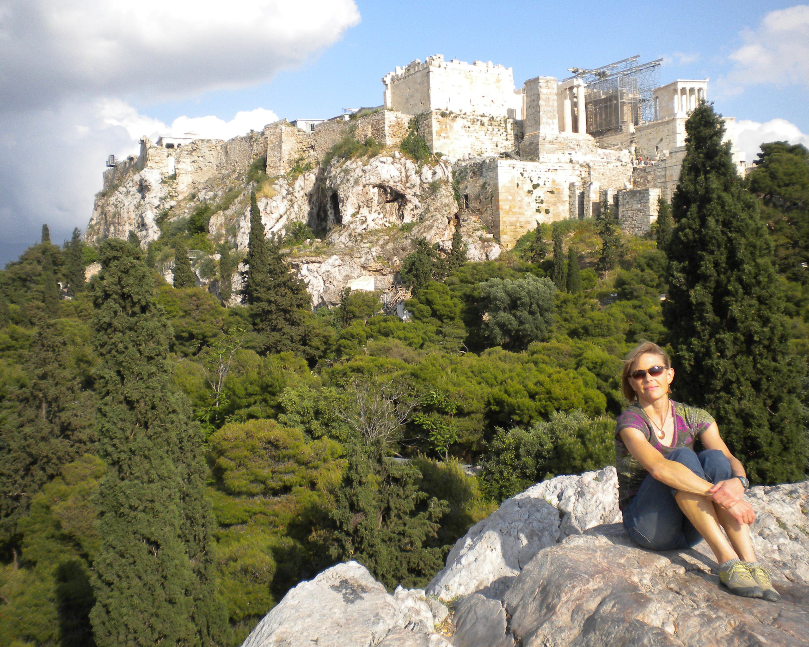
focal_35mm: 37
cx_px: 416
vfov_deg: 40.1
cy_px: 325
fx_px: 886
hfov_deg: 49.1
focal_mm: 6.3
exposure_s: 1/532
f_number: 4.6
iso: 80
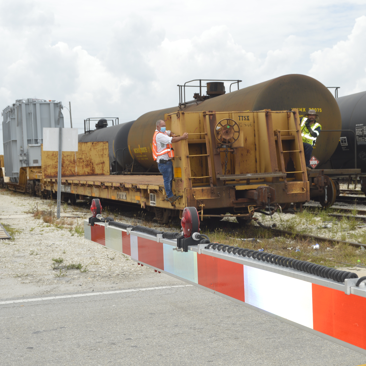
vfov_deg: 27.4
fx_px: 750
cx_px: 223
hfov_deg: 27.4
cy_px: 176
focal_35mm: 63
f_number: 10
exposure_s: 1/200
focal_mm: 31
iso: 100
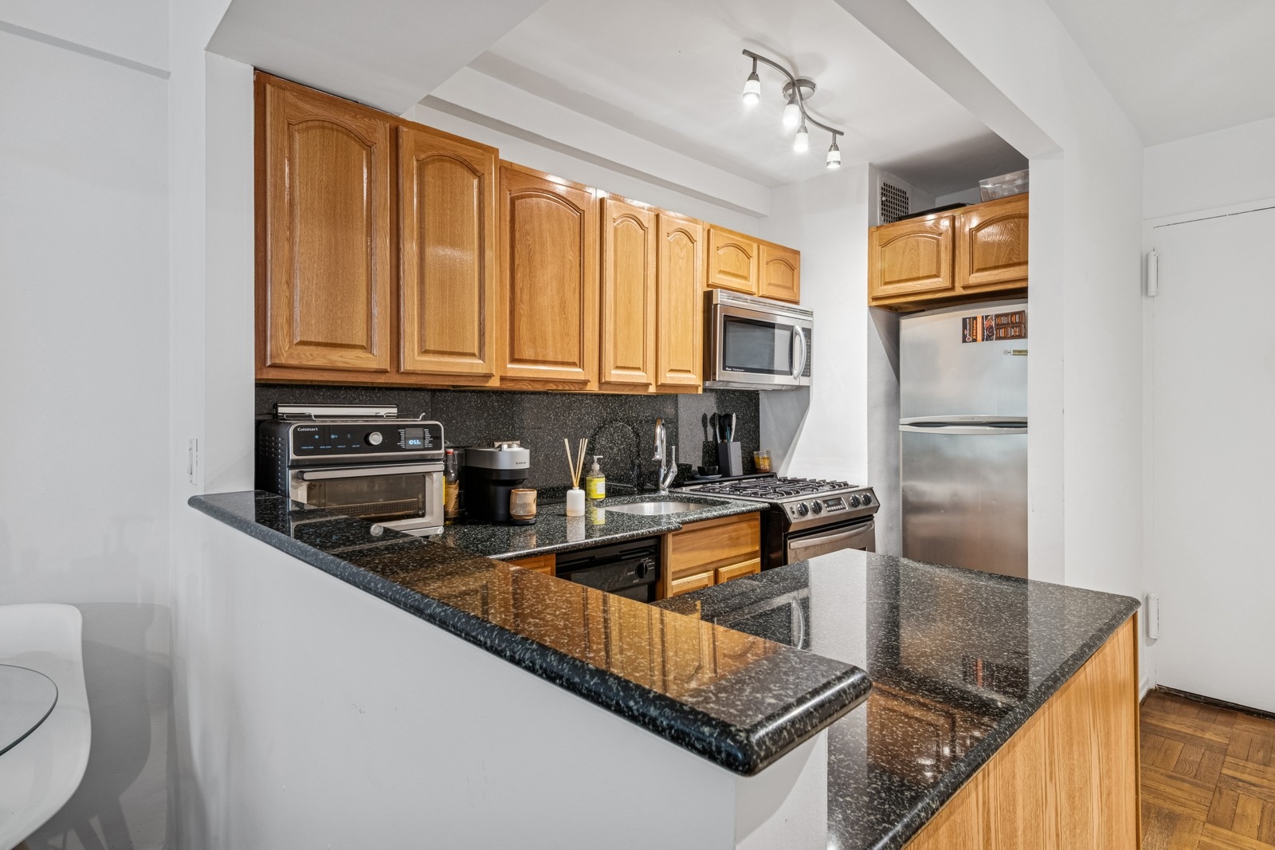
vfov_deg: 64.5
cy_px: 425
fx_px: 673
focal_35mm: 19
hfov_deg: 86.9
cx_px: 638
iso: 640
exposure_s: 1/3
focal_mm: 19
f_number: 14
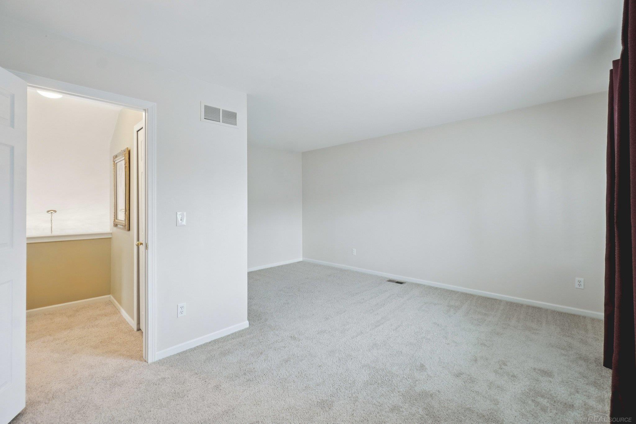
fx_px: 265
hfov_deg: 100.4
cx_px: 318
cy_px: 212
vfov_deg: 77.3
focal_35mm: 15
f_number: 8
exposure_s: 1/6
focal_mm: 10
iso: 400
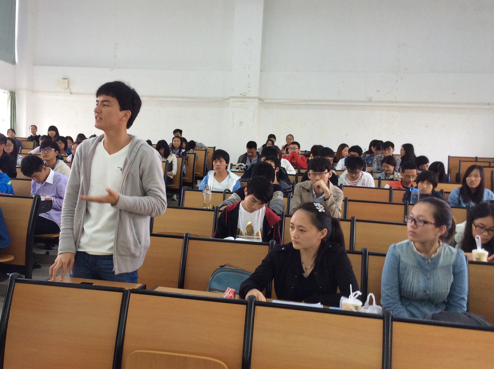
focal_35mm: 38
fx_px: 541
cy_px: 205
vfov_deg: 37.6
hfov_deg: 48.9
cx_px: 212
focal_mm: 3.3
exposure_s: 1/25
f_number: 2.4
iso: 80
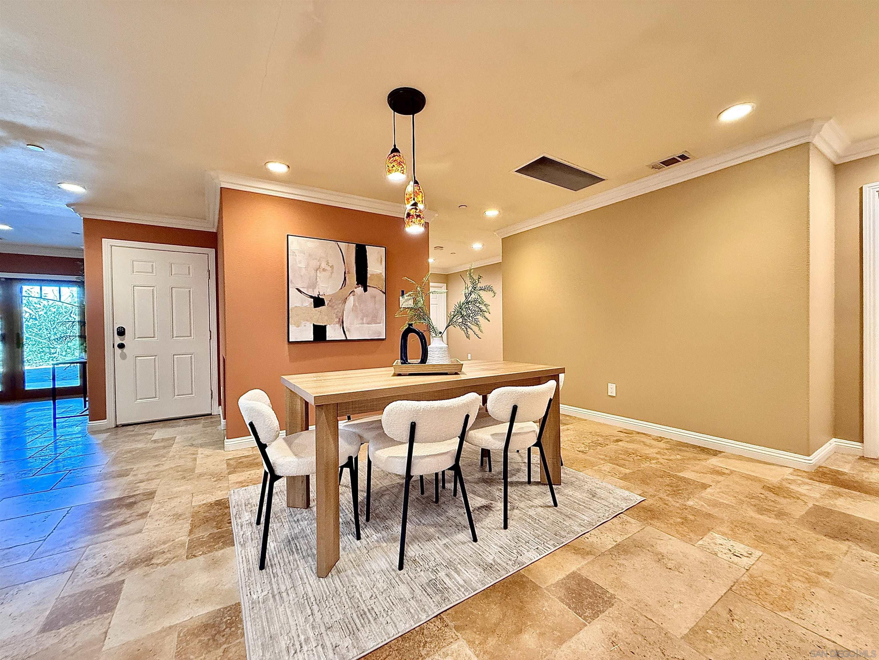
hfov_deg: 102.1
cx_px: 440
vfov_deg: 85.7
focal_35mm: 14
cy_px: 330
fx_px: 356
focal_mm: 2.22
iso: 500
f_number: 2.2
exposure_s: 1/58
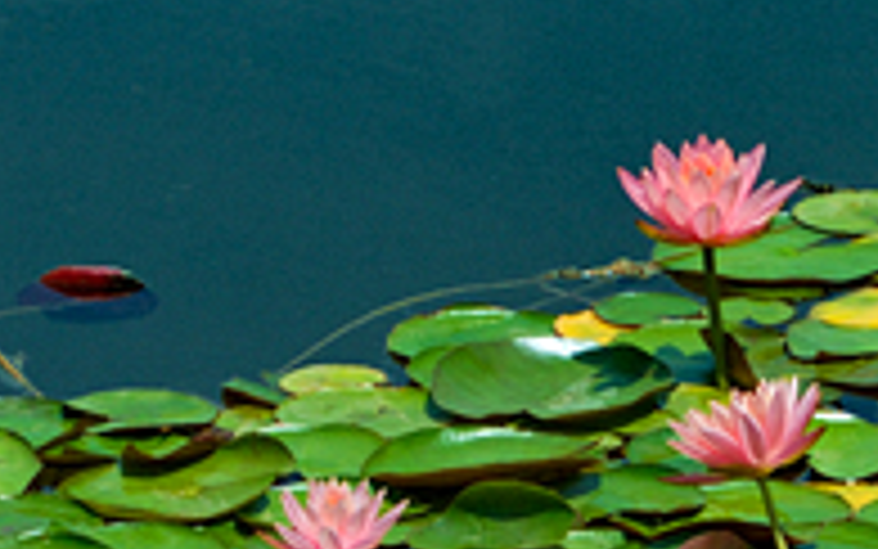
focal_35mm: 523
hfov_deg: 4.0
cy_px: 122
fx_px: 12518
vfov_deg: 2.5
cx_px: 691
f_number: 11
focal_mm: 98
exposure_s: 1/200
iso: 200
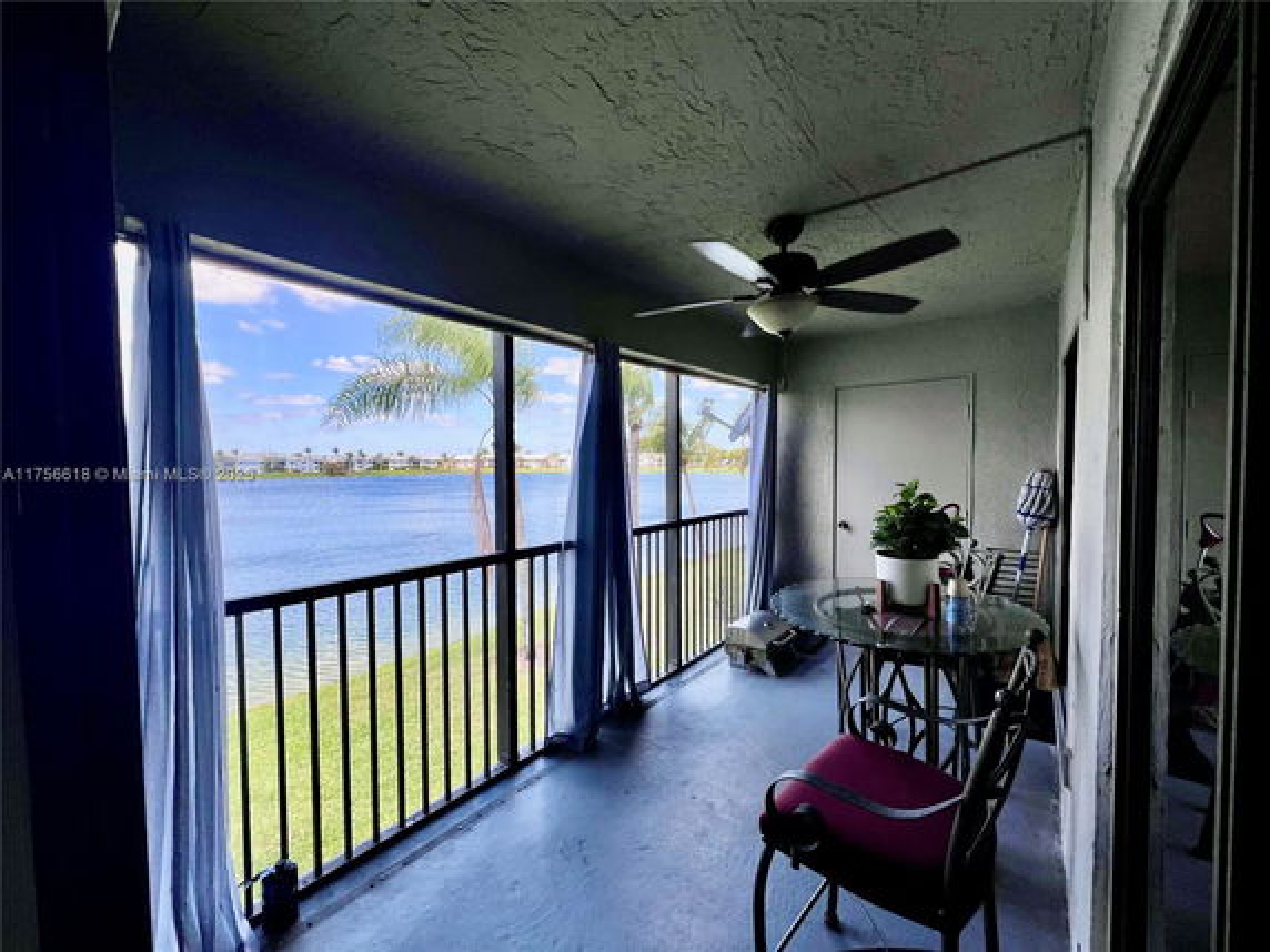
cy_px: 476
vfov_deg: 89.9
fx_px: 477
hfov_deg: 106.2
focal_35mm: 13
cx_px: 635
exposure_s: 1/285
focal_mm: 1.57
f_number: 1.8
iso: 32
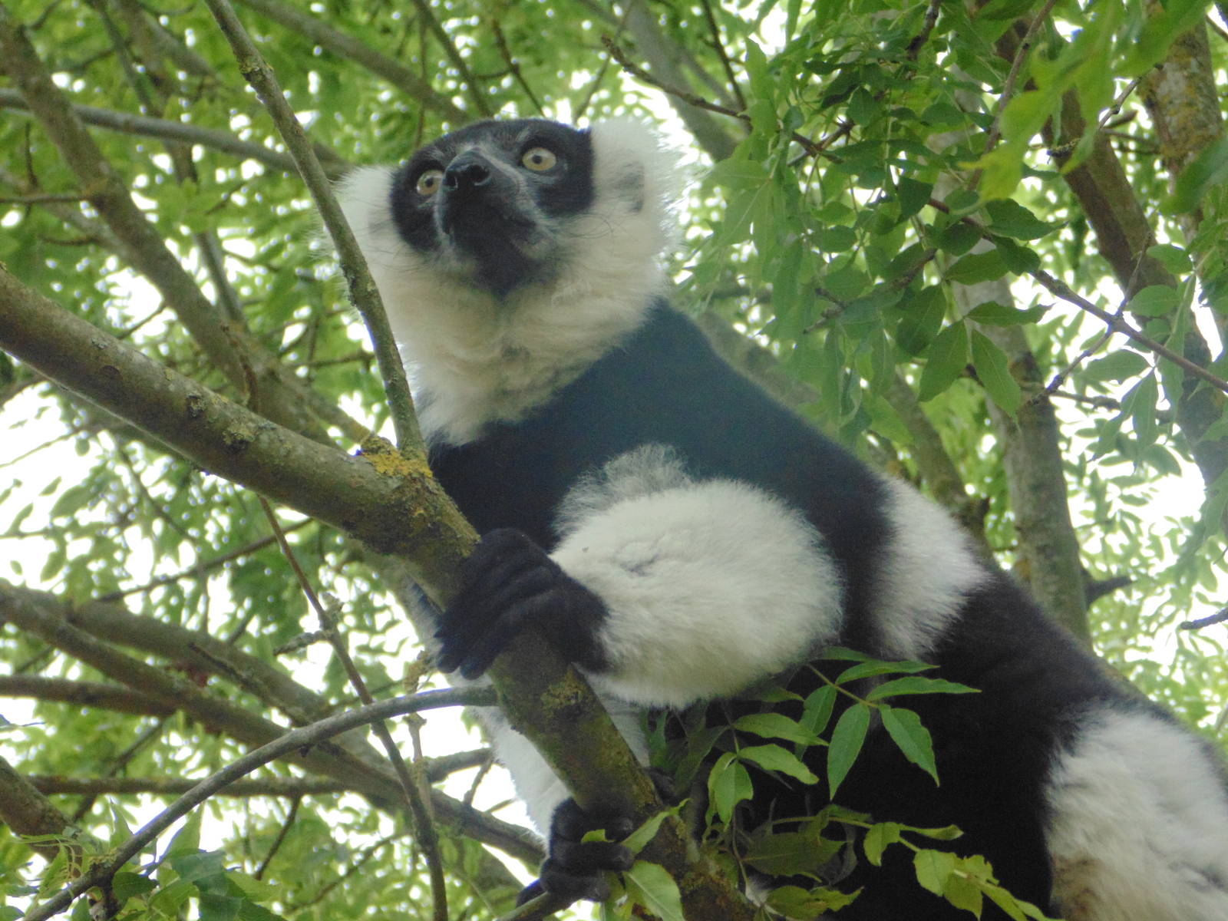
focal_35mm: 155
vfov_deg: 9.6
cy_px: 460
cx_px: 614
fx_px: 5499
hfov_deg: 12.7
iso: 500
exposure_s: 1/125
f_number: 5.2
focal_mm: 27.8
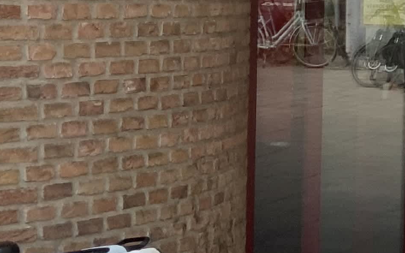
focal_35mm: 131
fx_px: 1446
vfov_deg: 10.0
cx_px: 777
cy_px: 22
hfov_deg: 13.8
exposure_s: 1/122
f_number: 1.8
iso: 32
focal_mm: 3
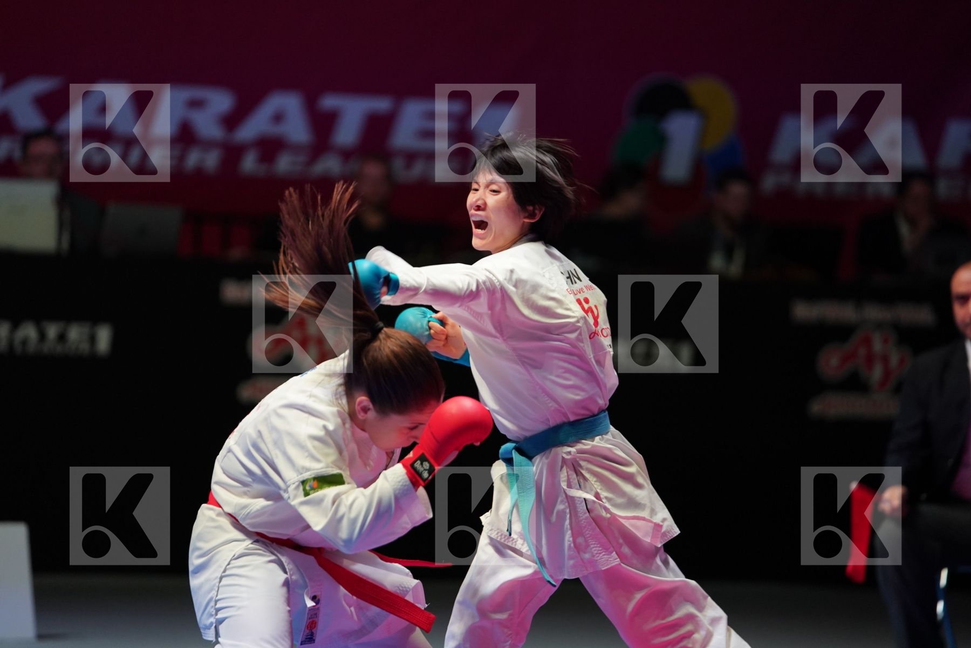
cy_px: 324
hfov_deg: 10.3
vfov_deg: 6.9
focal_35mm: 200
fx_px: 5394
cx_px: 486
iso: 2000
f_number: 2.8
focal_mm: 200
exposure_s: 1/1000
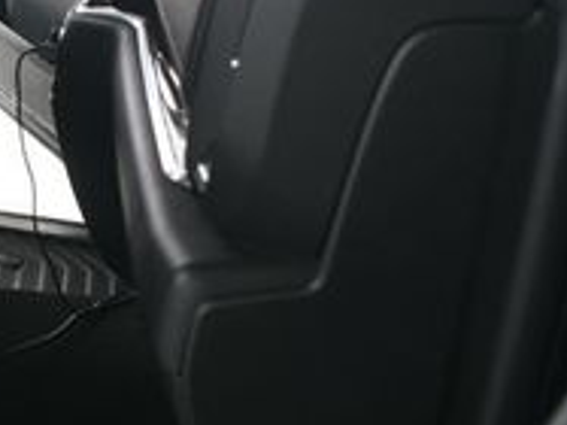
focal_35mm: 89
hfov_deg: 18.8
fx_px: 1457
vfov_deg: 16.3
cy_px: 27
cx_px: -340
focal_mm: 18
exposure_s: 1/160
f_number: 4.5
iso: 100
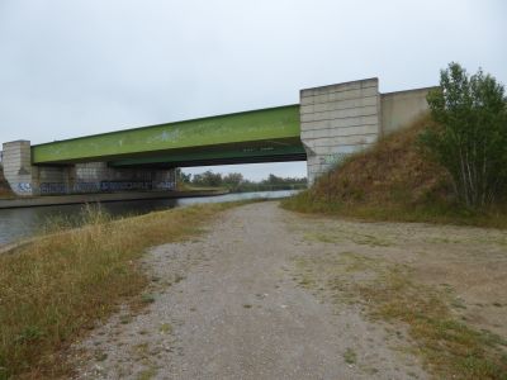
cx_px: 254
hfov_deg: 69.4
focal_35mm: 25
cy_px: 190
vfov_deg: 54.9
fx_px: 366
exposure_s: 1/250
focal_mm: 4.3
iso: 80
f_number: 3.3
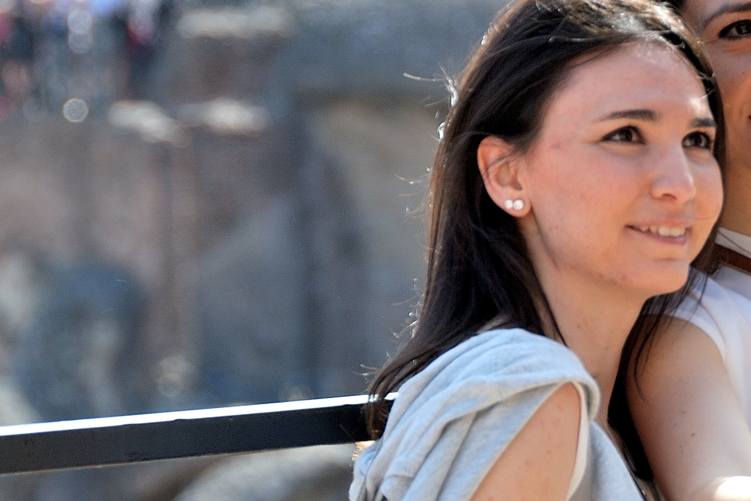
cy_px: 174
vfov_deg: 3.7
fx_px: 7780
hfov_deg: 5.5
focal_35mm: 373
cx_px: 507
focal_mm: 150
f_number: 6.7
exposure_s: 1/125
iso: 100
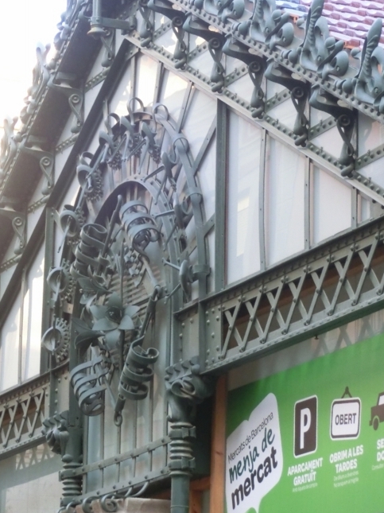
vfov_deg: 9.6
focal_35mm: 206
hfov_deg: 7.2
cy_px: 198
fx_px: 3050
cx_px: 153
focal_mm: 29.44
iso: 800
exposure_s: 1/125
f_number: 5.9
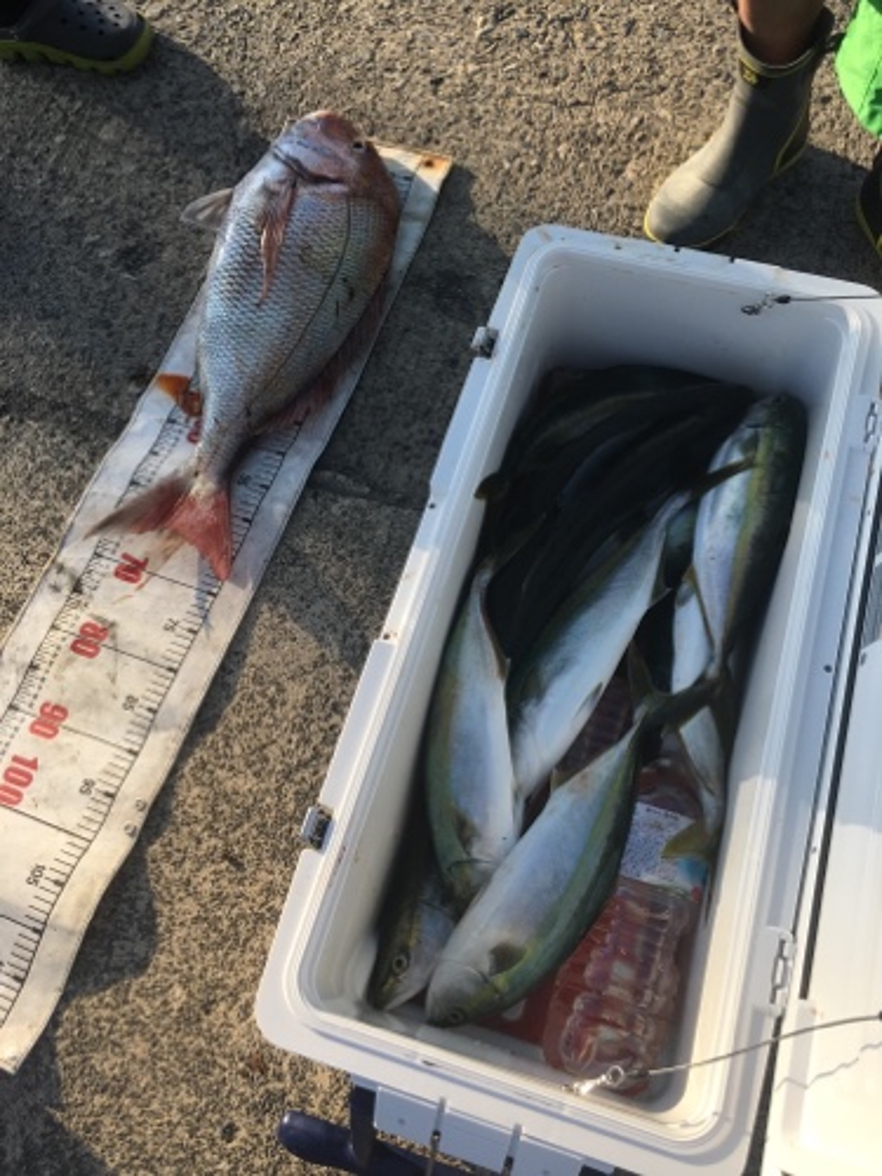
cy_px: 588
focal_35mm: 29
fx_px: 985
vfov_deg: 61.7
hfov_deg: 48.2
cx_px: 441
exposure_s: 1/596
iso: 25
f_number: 2.2
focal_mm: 4.15
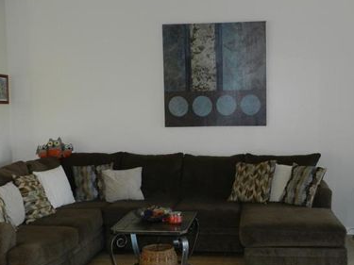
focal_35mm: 47
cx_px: 223
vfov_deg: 30.8
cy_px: 150
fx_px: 480
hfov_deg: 40.1
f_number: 3.5
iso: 200
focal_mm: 4.5
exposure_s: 1/30
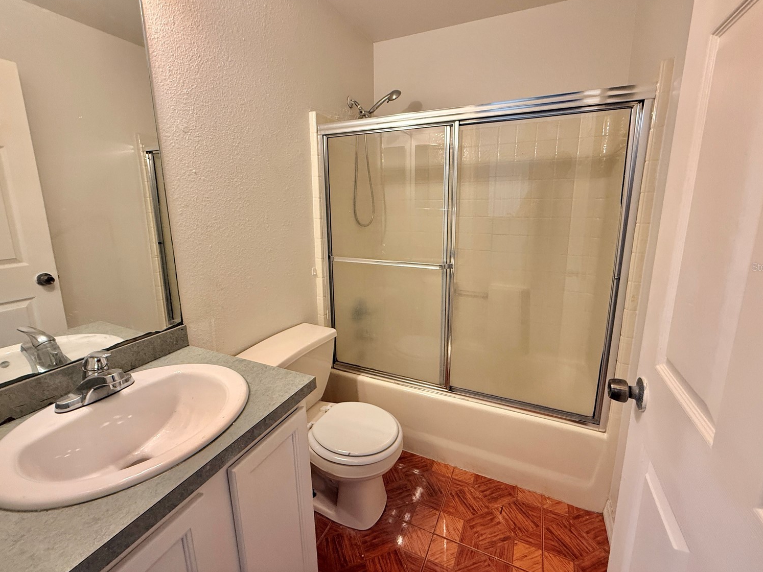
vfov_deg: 81.6
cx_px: 391
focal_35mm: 15
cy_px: 267
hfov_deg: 98.1
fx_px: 331
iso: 320
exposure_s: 1/120
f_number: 2.2
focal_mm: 2.22
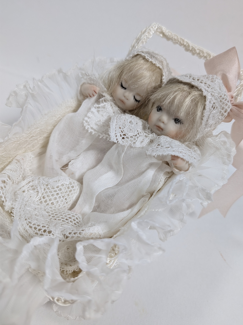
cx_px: 122
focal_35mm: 24
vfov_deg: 71.6
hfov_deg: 56.8
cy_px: 162
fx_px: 225
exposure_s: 1/120
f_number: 1.7
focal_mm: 4.53
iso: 177
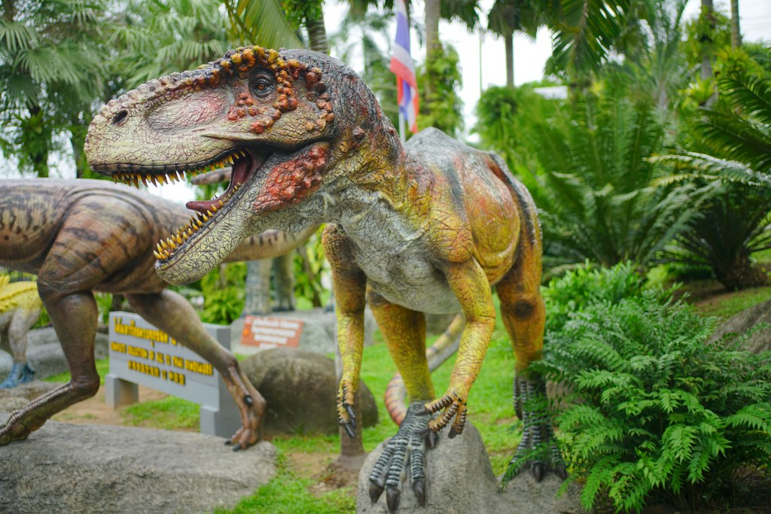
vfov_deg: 37.9
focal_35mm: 35
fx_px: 750
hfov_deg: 54.4
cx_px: 386
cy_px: 257
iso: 100
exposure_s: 1/400
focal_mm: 35
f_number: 1.8
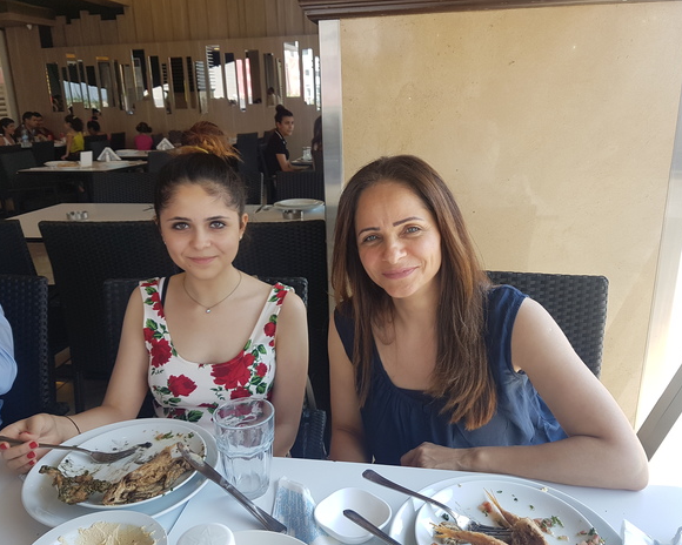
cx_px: 330
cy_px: 271
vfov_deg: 51.5
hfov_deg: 62.2
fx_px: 565
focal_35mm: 28
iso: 40
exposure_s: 1/305
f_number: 1.7
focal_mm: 4.2
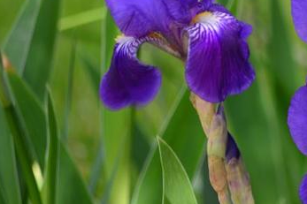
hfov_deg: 3.0
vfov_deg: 2.0
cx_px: 295
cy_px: 67
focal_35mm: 692
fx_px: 5898
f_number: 5.6
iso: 100
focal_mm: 200
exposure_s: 1/60
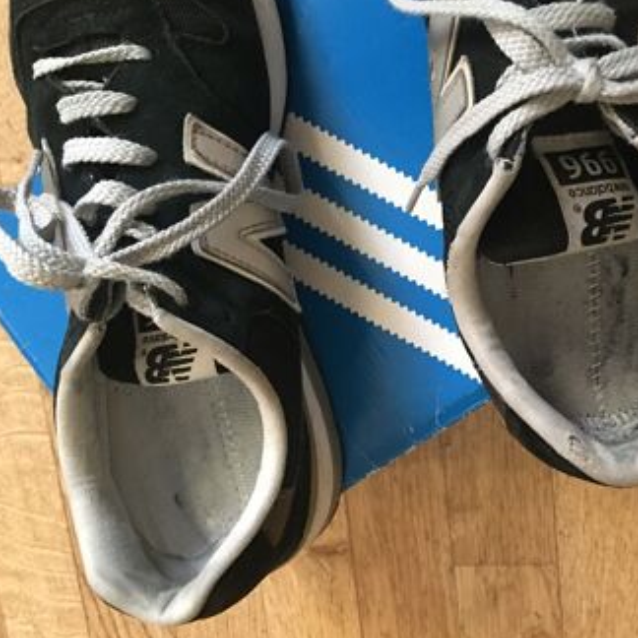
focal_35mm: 38
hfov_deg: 43.2
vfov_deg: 43.9
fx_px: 792
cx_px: 427
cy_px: 309
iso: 160
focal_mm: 4.15
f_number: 2.2
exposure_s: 1/8
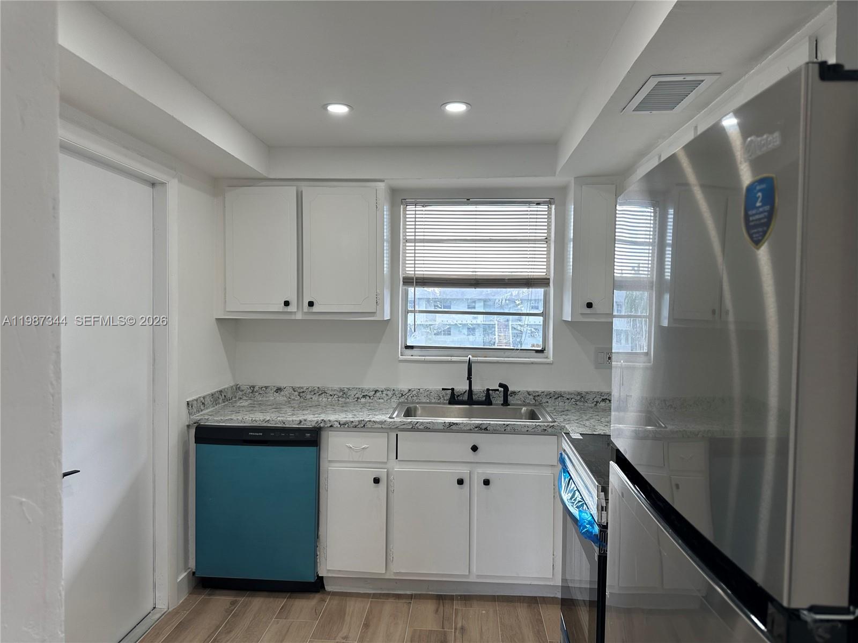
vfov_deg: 56.8
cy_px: 322
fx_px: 595
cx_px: 429
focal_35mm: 24
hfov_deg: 71.6
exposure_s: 1/253
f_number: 1.78
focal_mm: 6.86
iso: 80
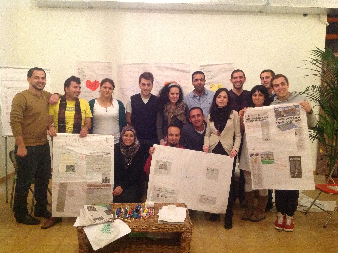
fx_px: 341
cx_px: 169
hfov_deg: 52.7
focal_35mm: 35
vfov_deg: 40.6
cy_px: 126
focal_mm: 4.28
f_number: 2.4
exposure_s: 1/15
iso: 640
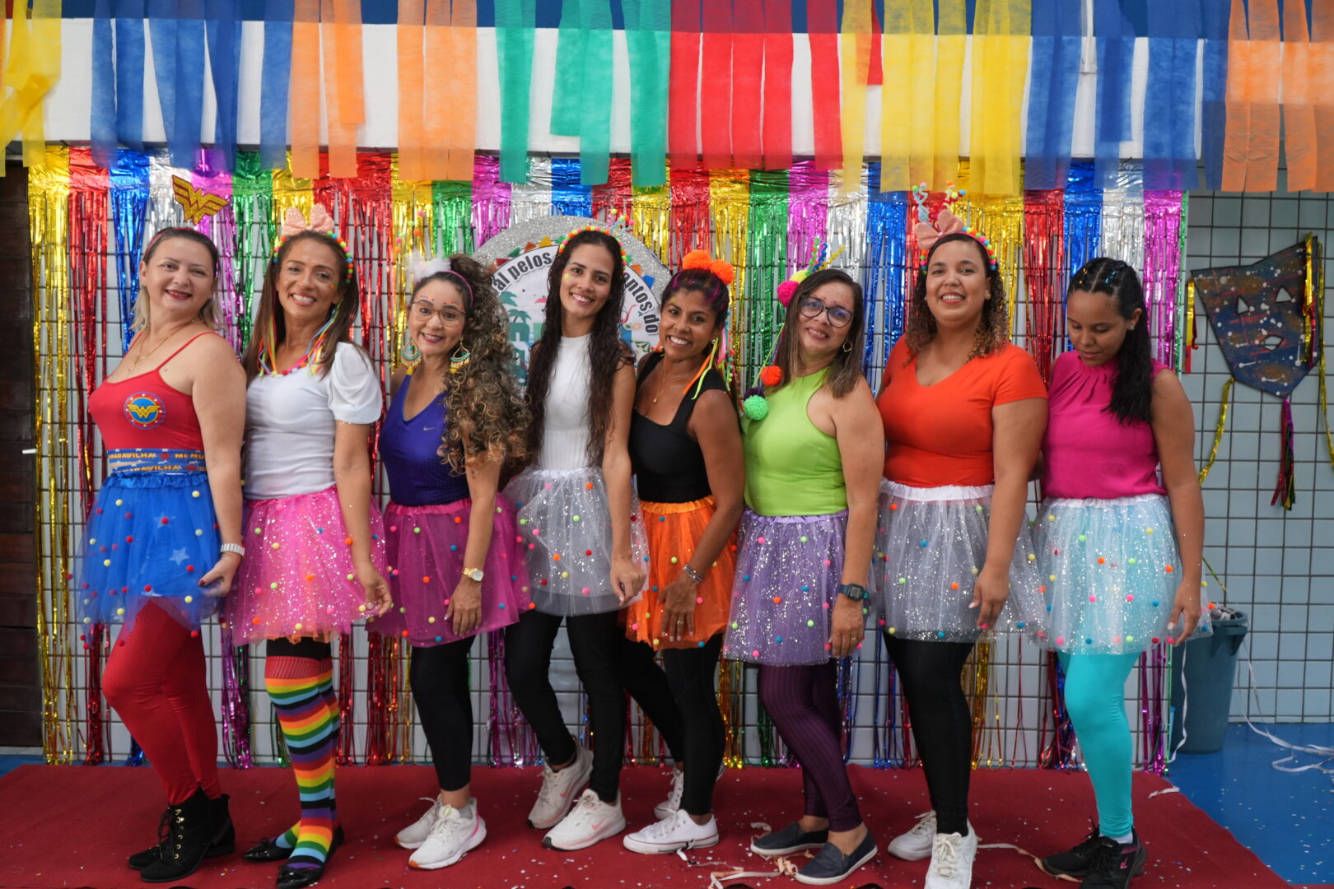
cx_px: 667
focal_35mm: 32
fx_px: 1167
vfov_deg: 41.7
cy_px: 444
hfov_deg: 59.5
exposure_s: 1/125
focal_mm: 21
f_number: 4
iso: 640
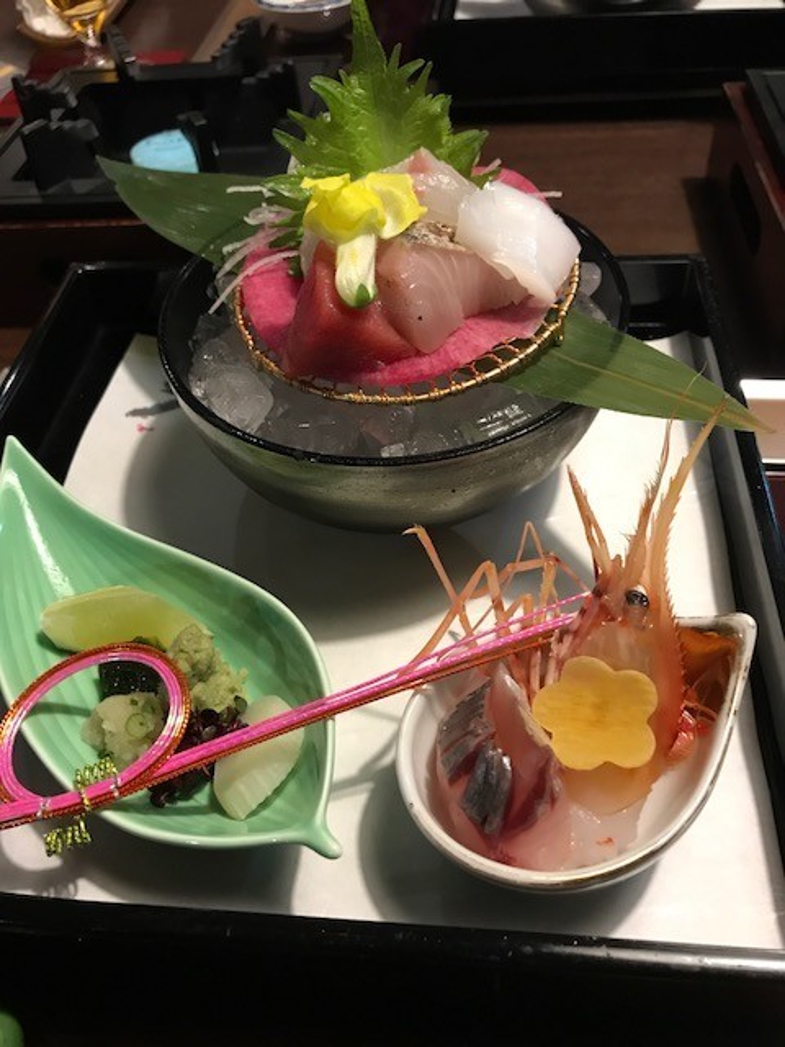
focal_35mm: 28
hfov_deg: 49.7
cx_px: 392
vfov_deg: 63.4
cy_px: 524
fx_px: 847
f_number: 1.8
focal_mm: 3.99
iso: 100
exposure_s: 1/11
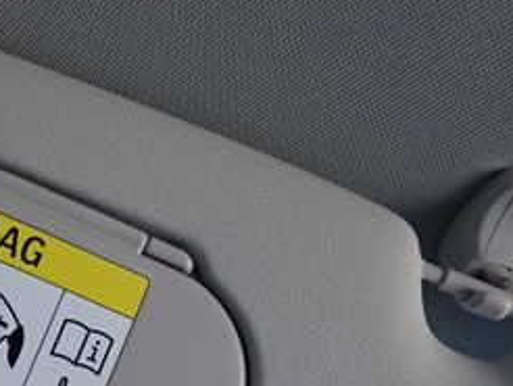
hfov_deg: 24.1
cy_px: 257
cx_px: 29
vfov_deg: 18.9
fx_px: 1157
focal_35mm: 78
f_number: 2.4
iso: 320
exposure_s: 1/125
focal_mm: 5.79
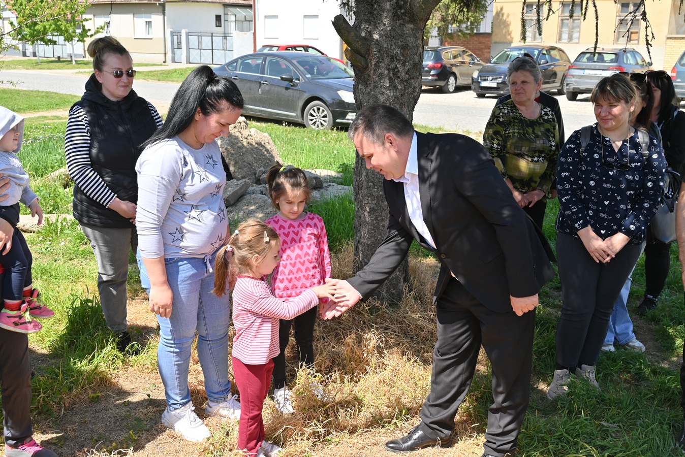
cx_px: 342
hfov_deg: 50.7
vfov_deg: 35.1
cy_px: 228
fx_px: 723
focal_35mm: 38
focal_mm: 38
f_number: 7.1
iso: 100
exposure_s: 1/200
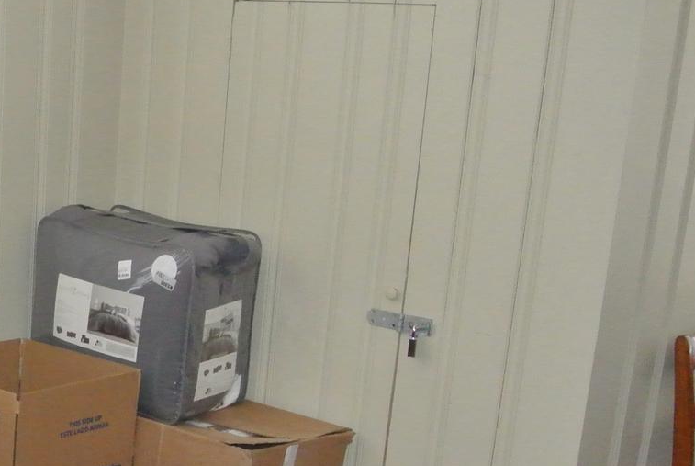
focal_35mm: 73
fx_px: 1411
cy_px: 533
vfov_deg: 18.0
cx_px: -129
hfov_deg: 25.1
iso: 2000
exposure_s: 1/60
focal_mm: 10
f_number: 3.5
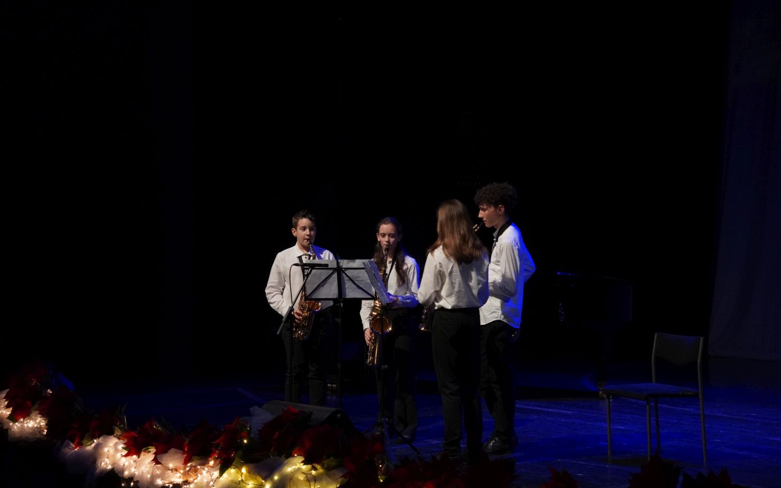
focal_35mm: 78
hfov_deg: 26.5
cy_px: 264
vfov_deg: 16.7
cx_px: 398
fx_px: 1661
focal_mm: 50
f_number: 3.5
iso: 1600
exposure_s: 1/100
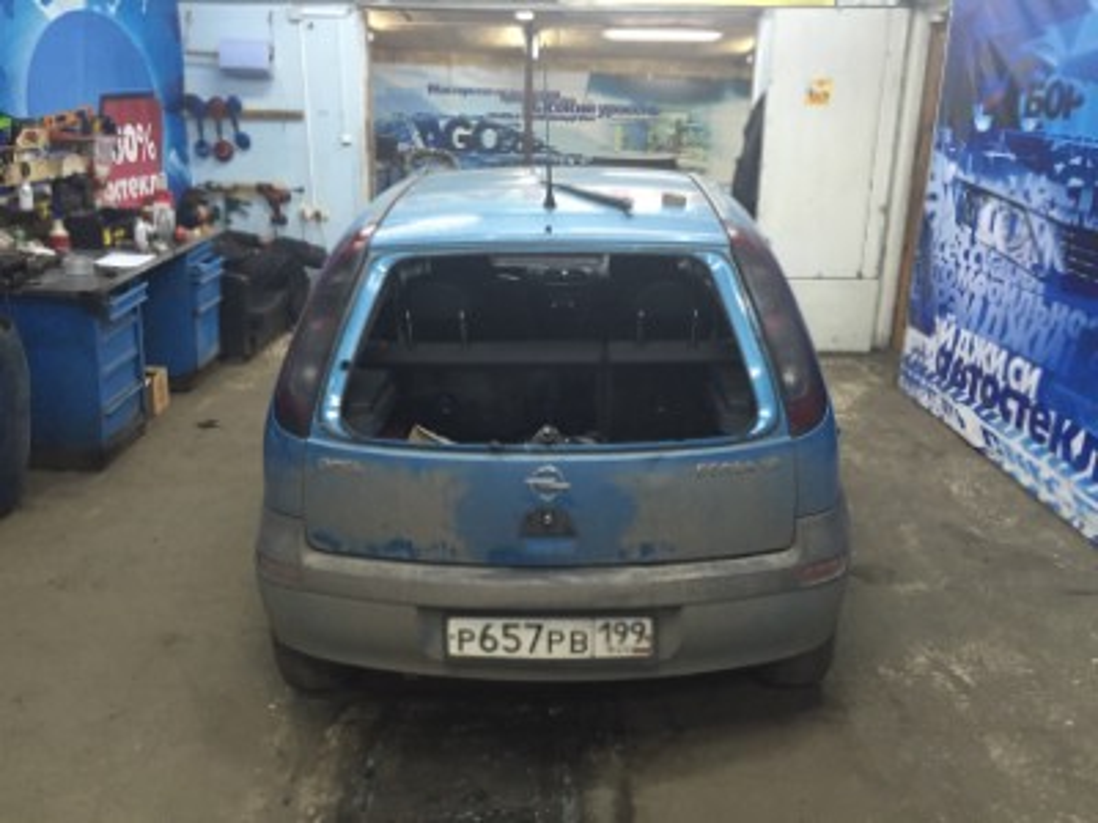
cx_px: 549
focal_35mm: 29
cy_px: 412
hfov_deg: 61.7
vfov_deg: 48.2
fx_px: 920
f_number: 2.2
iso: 200
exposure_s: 1/33
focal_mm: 4.15
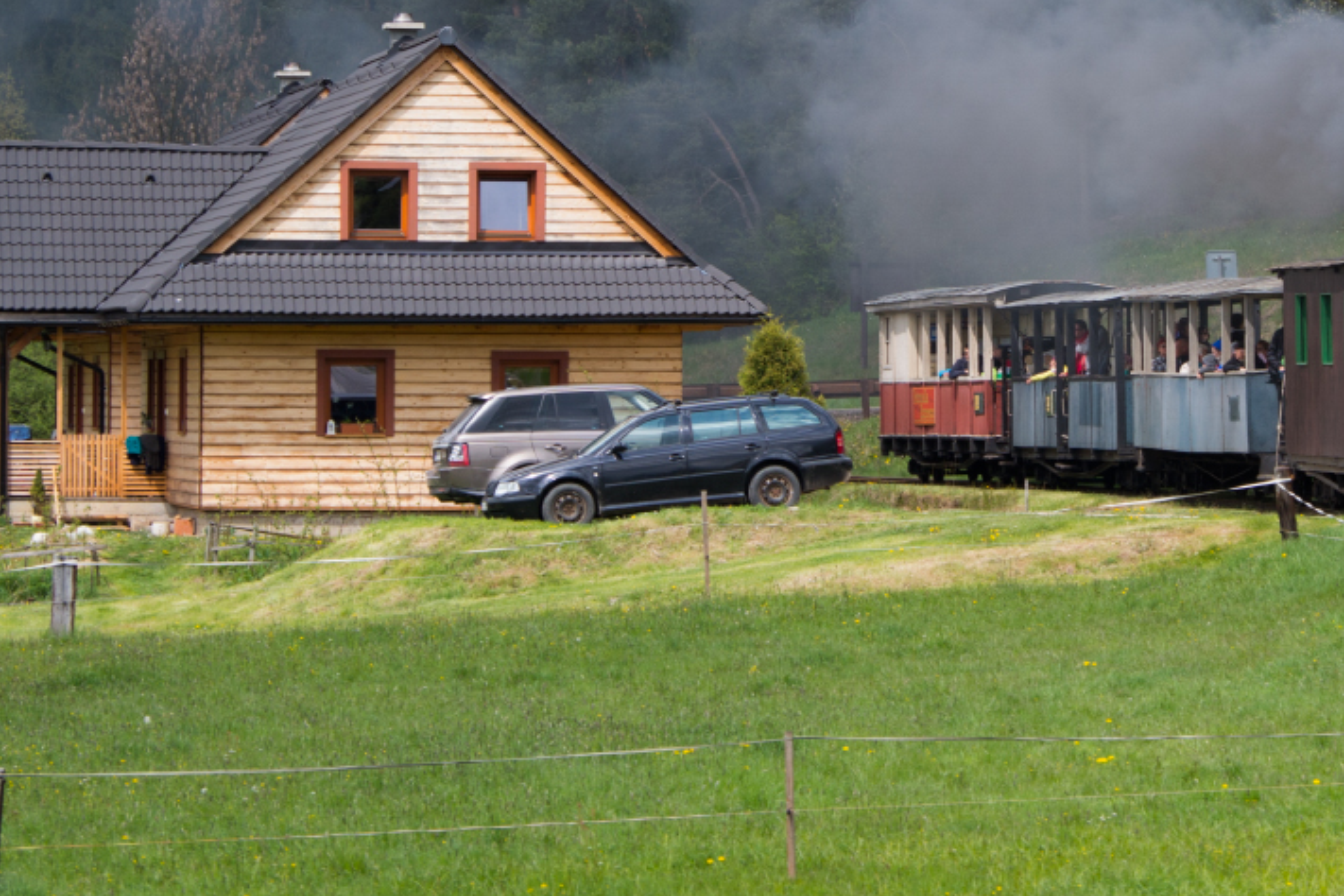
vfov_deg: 7.5
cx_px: 983
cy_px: 178
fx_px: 6869
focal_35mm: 184
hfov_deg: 11.2
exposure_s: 1/320
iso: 200
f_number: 7.1
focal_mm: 72.5
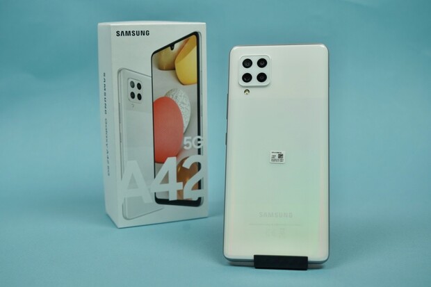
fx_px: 539
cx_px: 216
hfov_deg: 43.6
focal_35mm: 45
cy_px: 144
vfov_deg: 29.8
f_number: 5.6
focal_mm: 45
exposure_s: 1/100
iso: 320
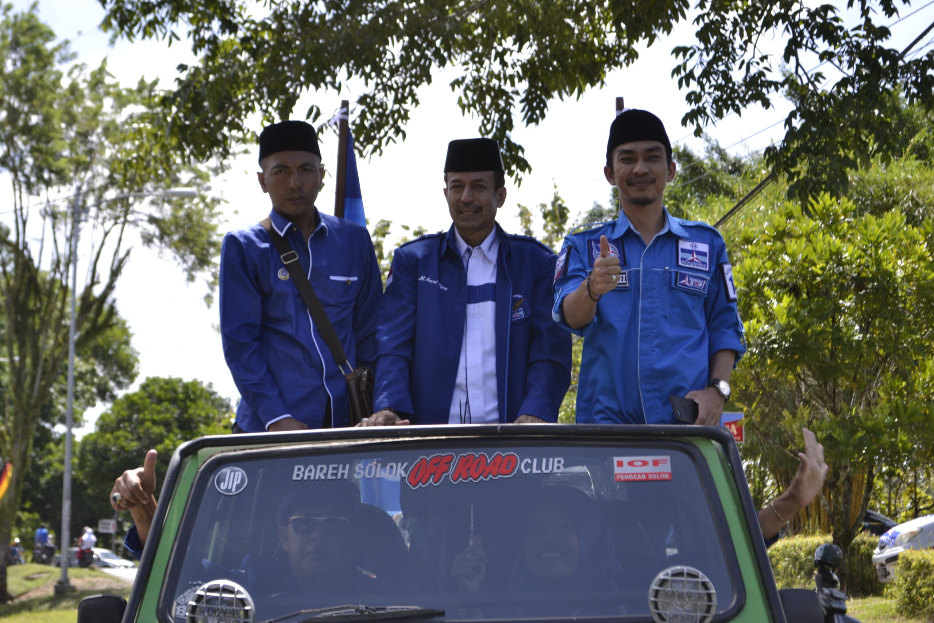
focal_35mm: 75
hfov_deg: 27.0
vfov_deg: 18.2
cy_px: 312
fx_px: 1946
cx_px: 467
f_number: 6.3
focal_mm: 50
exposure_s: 1/160
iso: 100
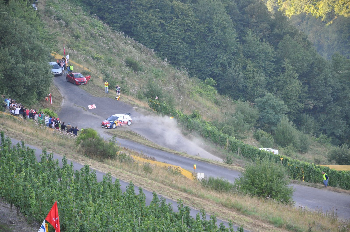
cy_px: 116
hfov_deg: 13.1
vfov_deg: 8.7
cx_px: 175
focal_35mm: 158
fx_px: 1529
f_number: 5.6
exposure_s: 1/125
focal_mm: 105
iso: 800
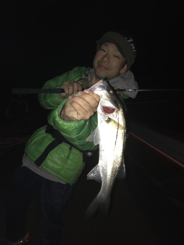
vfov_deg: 63.4
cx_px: 92
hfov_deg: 49.7
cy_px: 122
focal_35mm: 28
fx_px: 198
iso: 20
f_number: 1.8
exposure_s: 1/17
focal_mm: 3.99
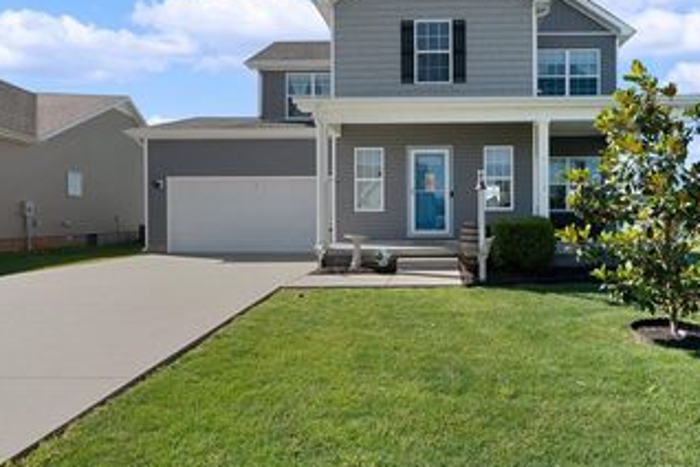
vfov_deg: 57.2
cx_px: 436
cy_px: 215
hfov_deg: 77.2
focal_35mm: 22
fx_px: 428
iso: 100
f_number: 7.1
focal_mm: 14
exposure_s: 1/160
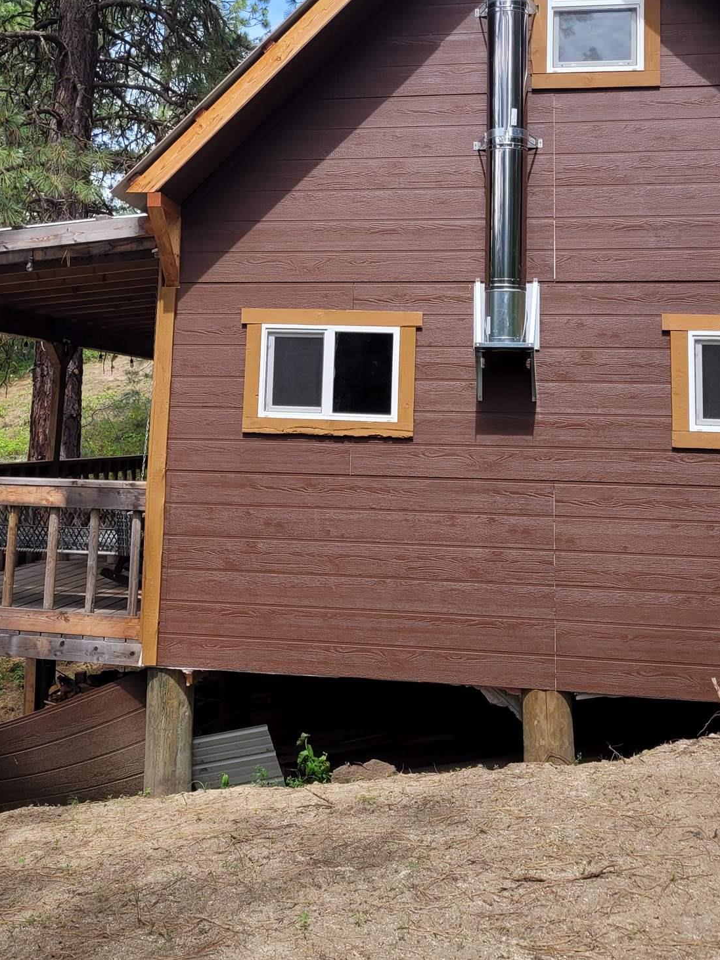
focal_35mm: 41
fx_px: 1137
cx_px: 324
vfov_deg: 44.6
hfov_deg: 35.1
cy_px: 272
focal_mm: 5.4
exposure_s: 1/1050
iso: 40
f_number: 1.8
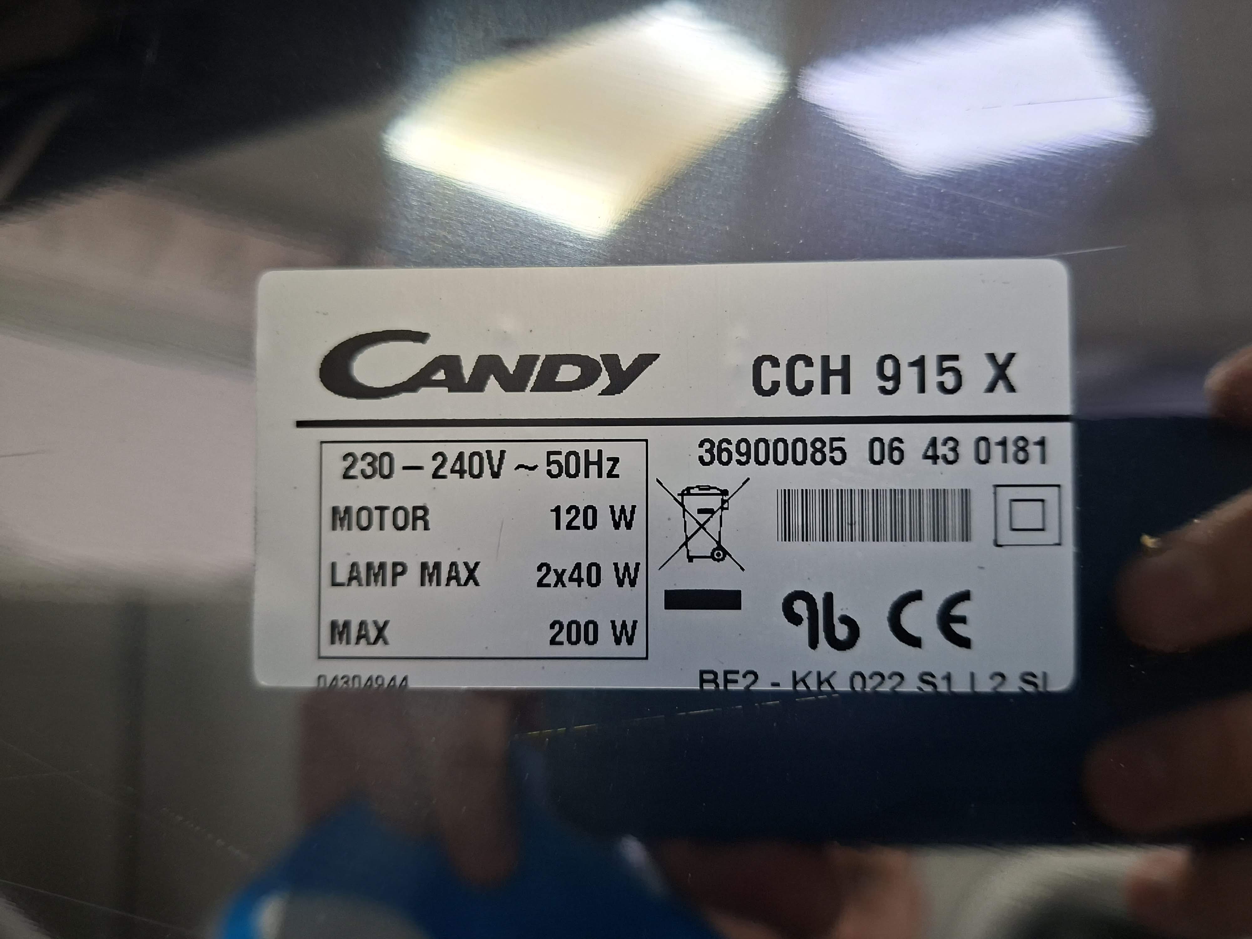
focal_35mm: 23
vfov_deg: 58.9
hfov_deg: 73.9
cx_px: 626
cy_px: 470
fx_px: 832
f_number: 1.8
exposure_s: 1/100
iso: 100
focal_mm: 5.54
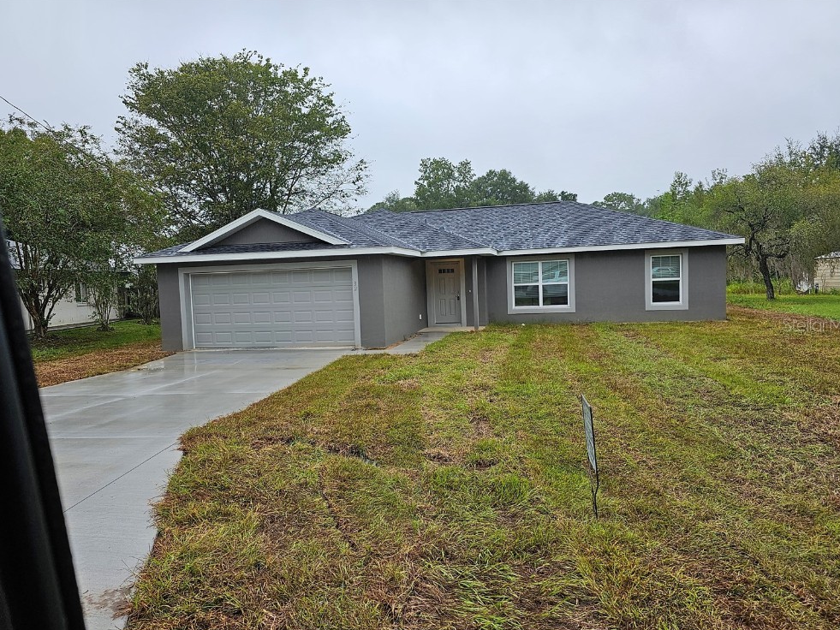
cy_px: 324
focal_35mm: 24
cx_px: 425
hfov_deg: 71.6
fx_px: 582
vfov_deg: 56.8
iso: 20
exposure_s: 1/180
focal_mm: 6.3
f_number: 1.7
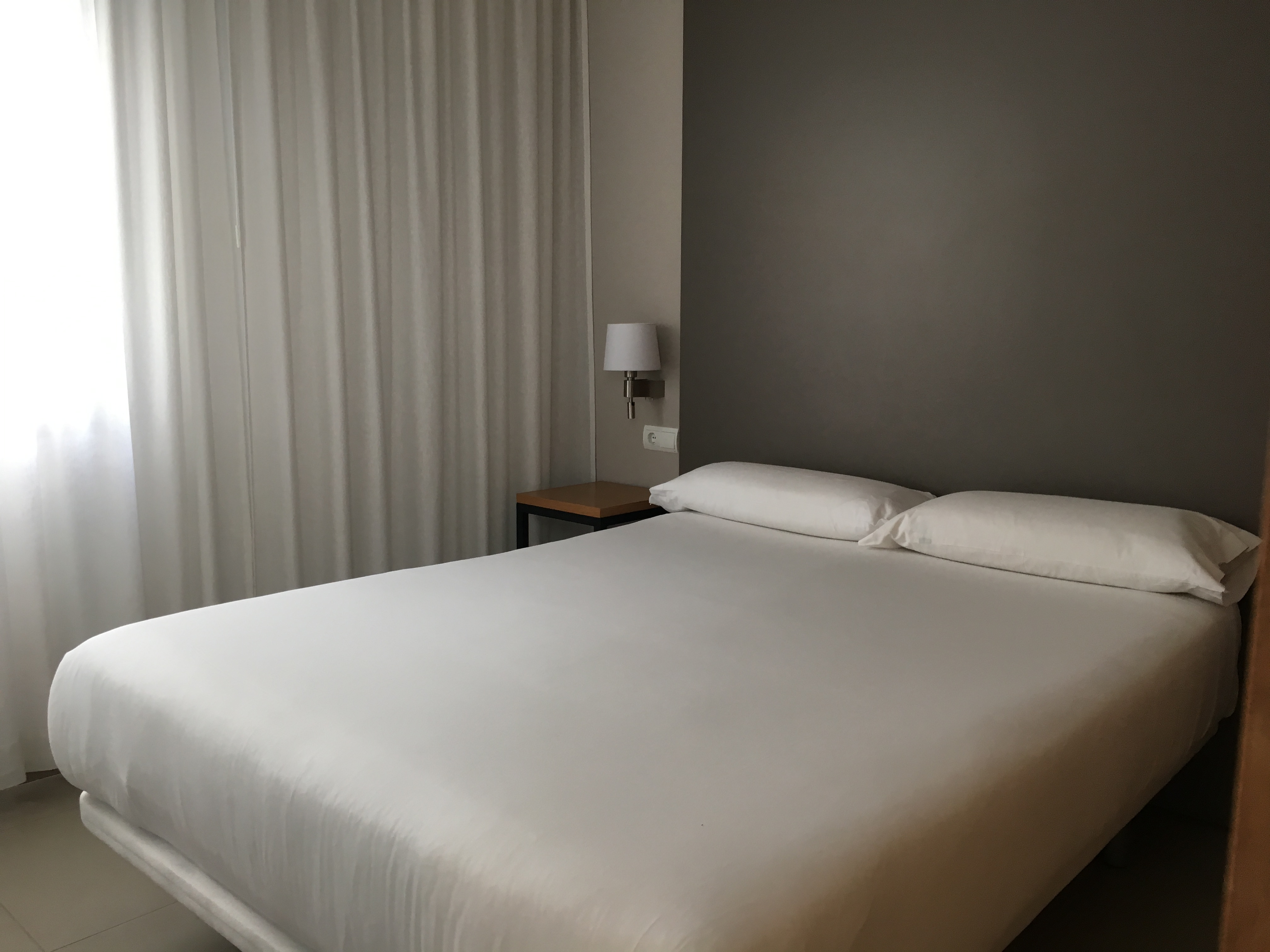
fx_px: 1064
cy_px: 476
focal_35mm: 29
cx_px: 635
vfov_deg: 48.2
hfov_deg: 61.7
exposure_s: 1/33
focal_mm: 4.15
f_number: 2.2
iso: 64
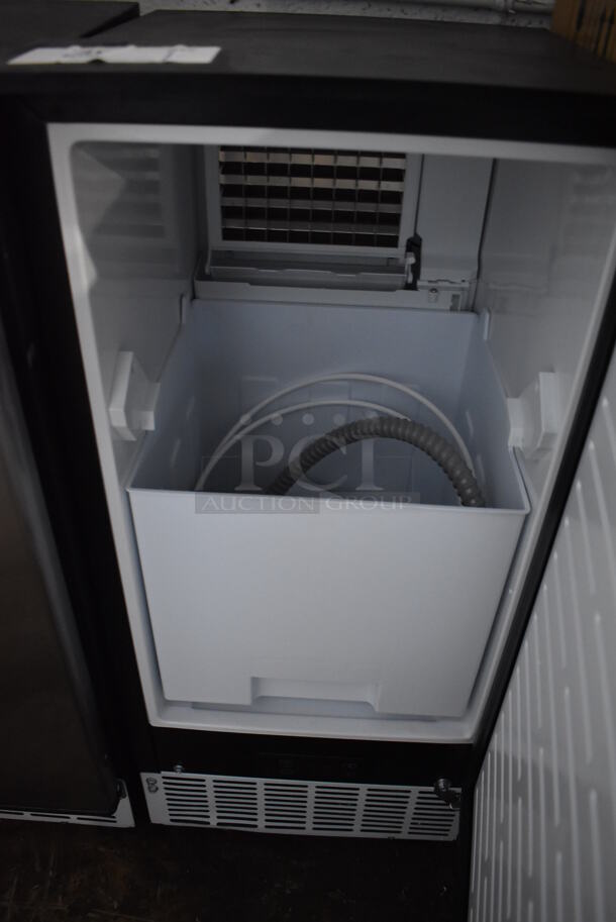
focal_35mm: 27
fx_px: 692
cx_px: 308
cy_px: 461
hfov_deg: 48.0
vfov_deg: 67.3
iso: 2800
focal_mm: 18
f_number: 3.5
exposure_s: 1/125
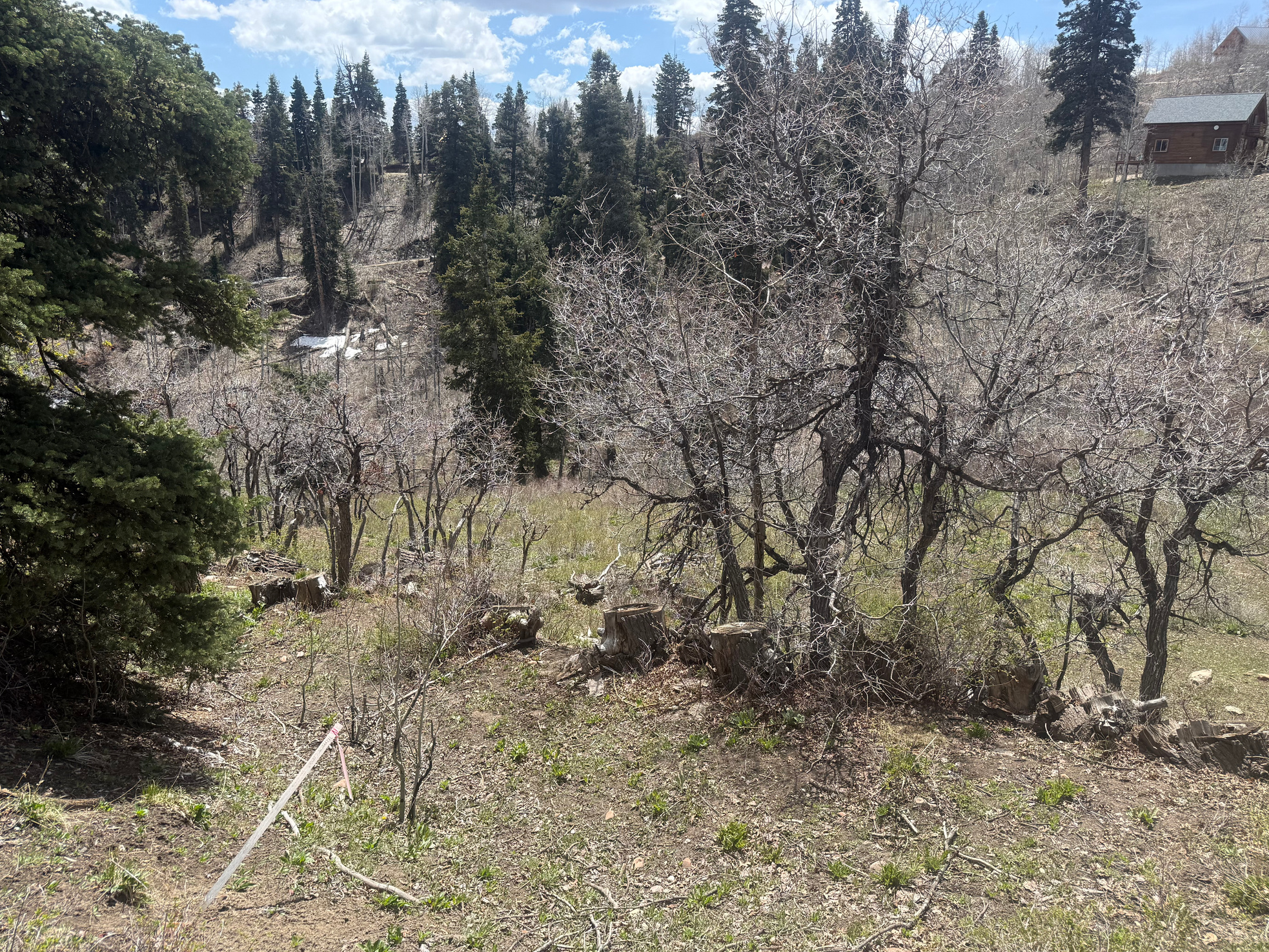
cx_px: 645
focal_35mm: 25
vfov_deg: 54.9
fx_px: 917
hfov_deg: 69.4
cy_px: 494
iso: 80
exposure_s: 1/2703
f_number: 1.78
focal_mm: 6.76
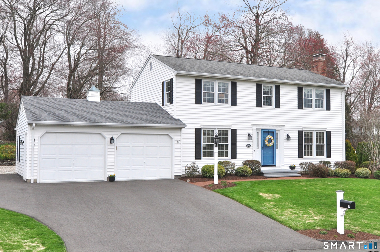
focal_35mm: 30
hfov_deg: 62.0
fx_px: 316
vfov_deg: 43.5
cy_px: 126
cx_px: 190
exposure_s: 1/250
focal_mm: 20
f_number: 8
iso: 400
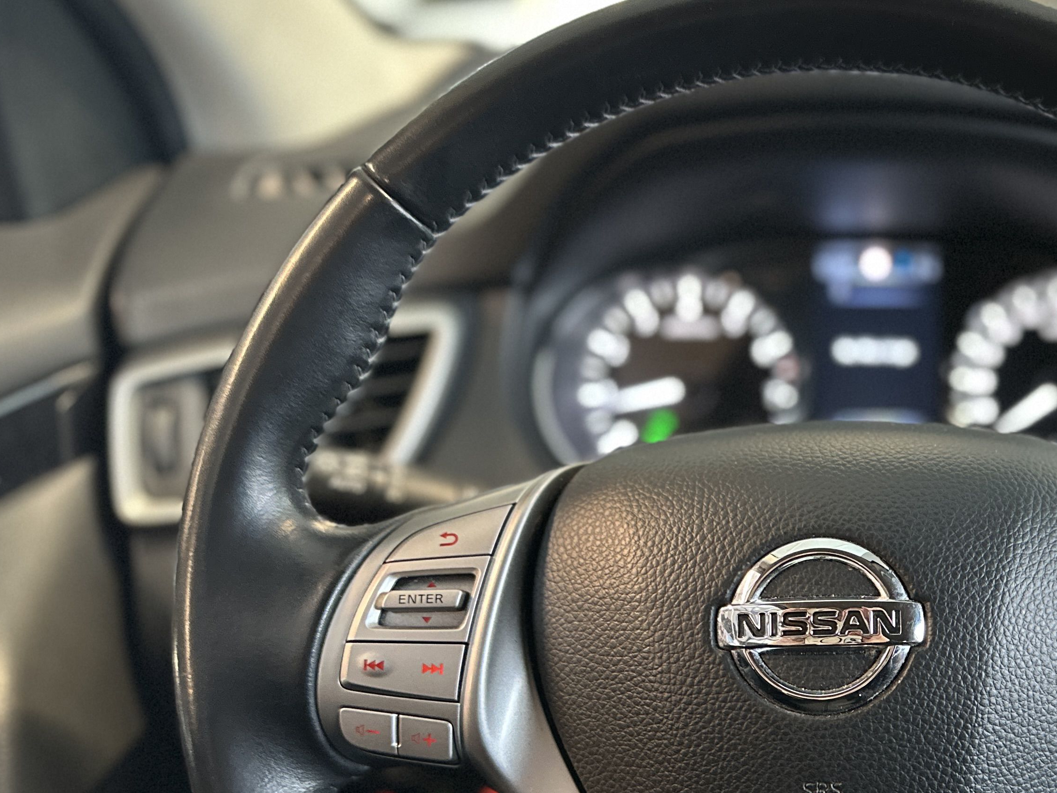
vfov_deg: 33.1
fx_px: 1313
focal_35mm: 43
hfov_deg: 40.9
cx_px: 927
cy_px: 568
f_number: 1.78
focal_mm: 6.86
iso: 800
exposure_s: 1/42
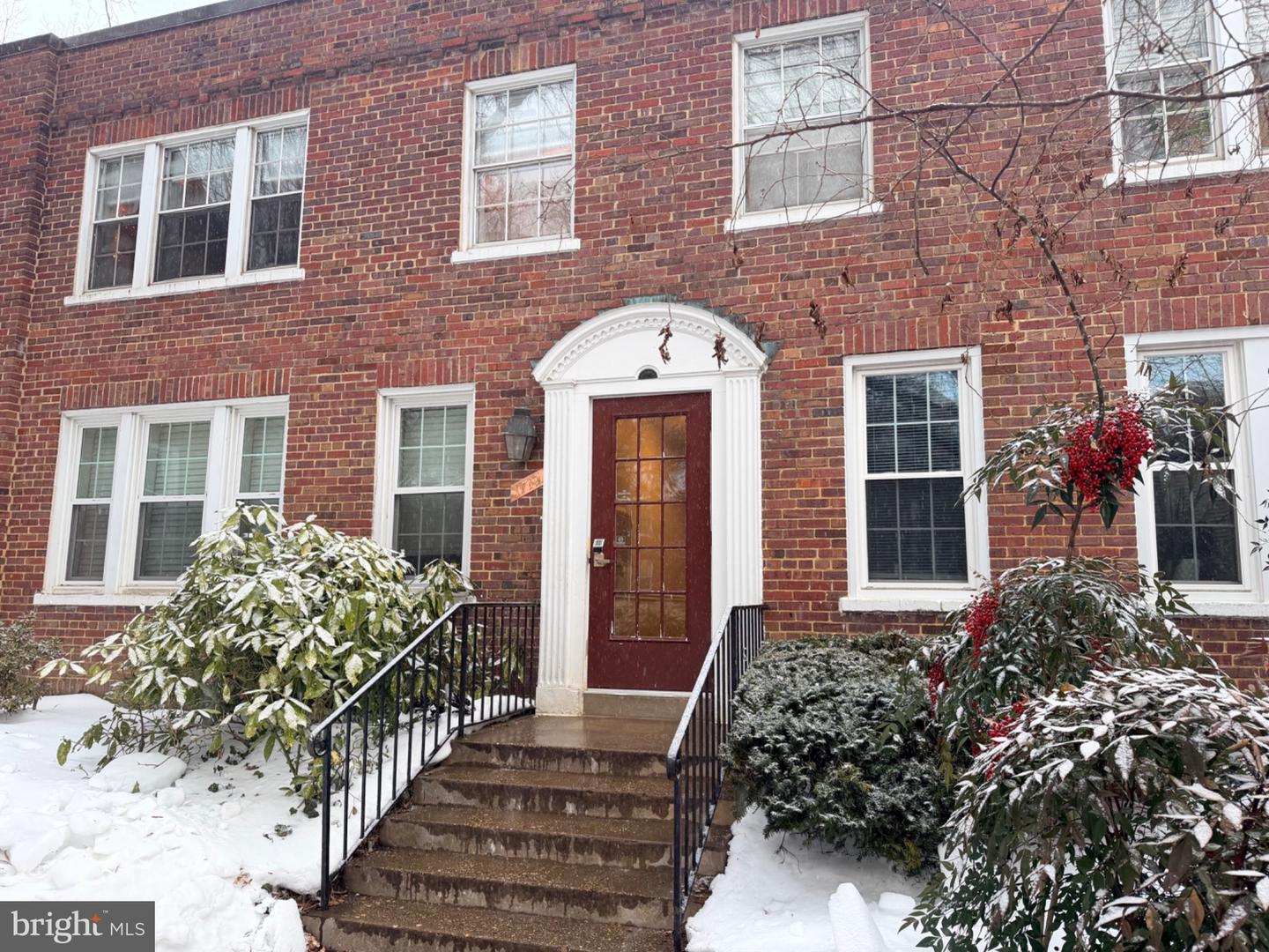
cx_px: 634
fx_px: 880
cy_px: 476
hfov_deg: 71.6
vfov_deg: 56.8
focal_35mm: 24
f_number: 1.78
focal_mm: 6.76
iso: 80
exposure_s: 1/121
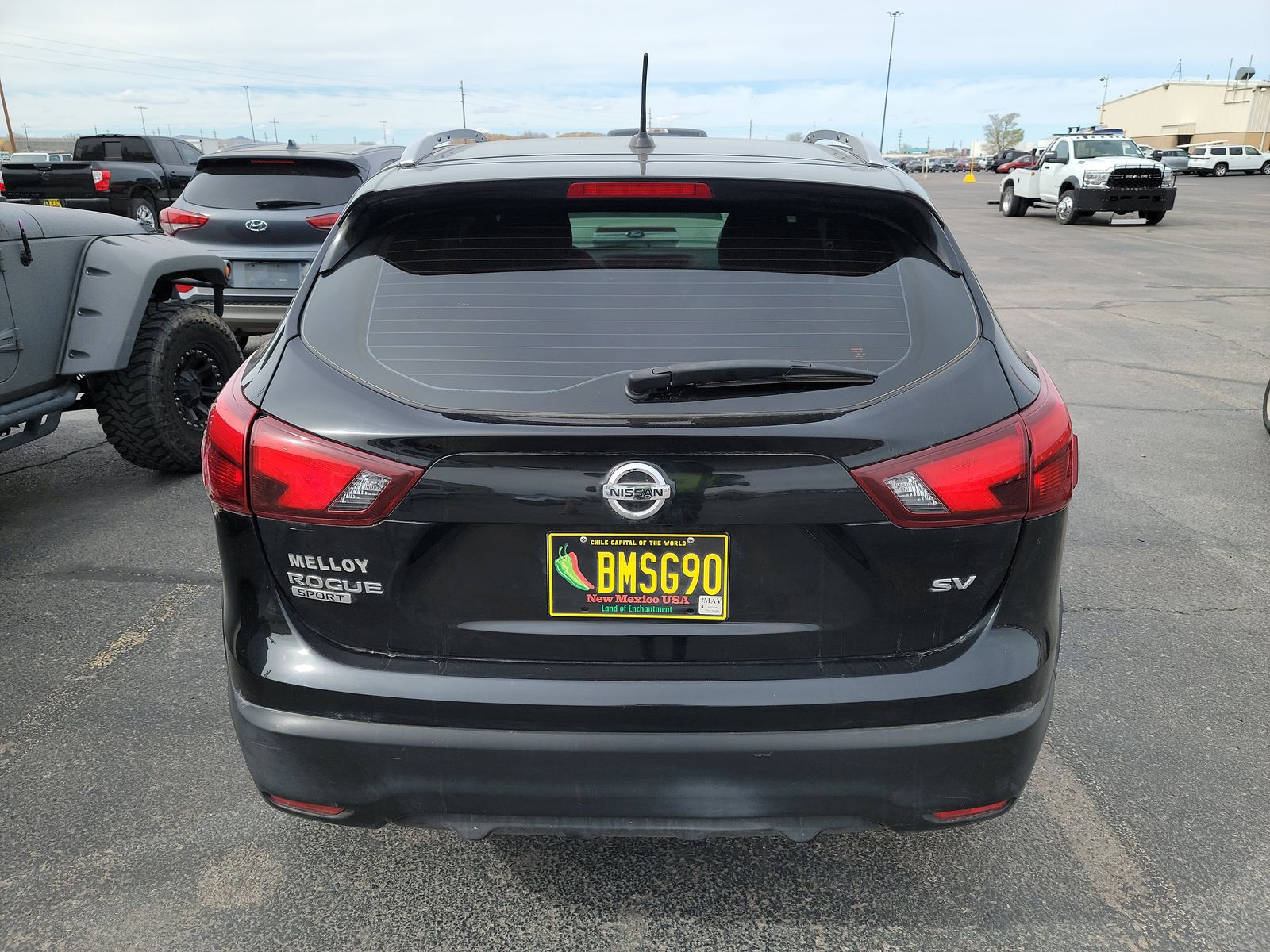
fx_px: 881
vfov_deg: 56.8
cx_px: 635
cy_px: 476
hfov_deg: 71.6
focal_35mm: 24
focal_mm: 6.7
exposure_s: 1/474
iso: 50
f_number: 1.8
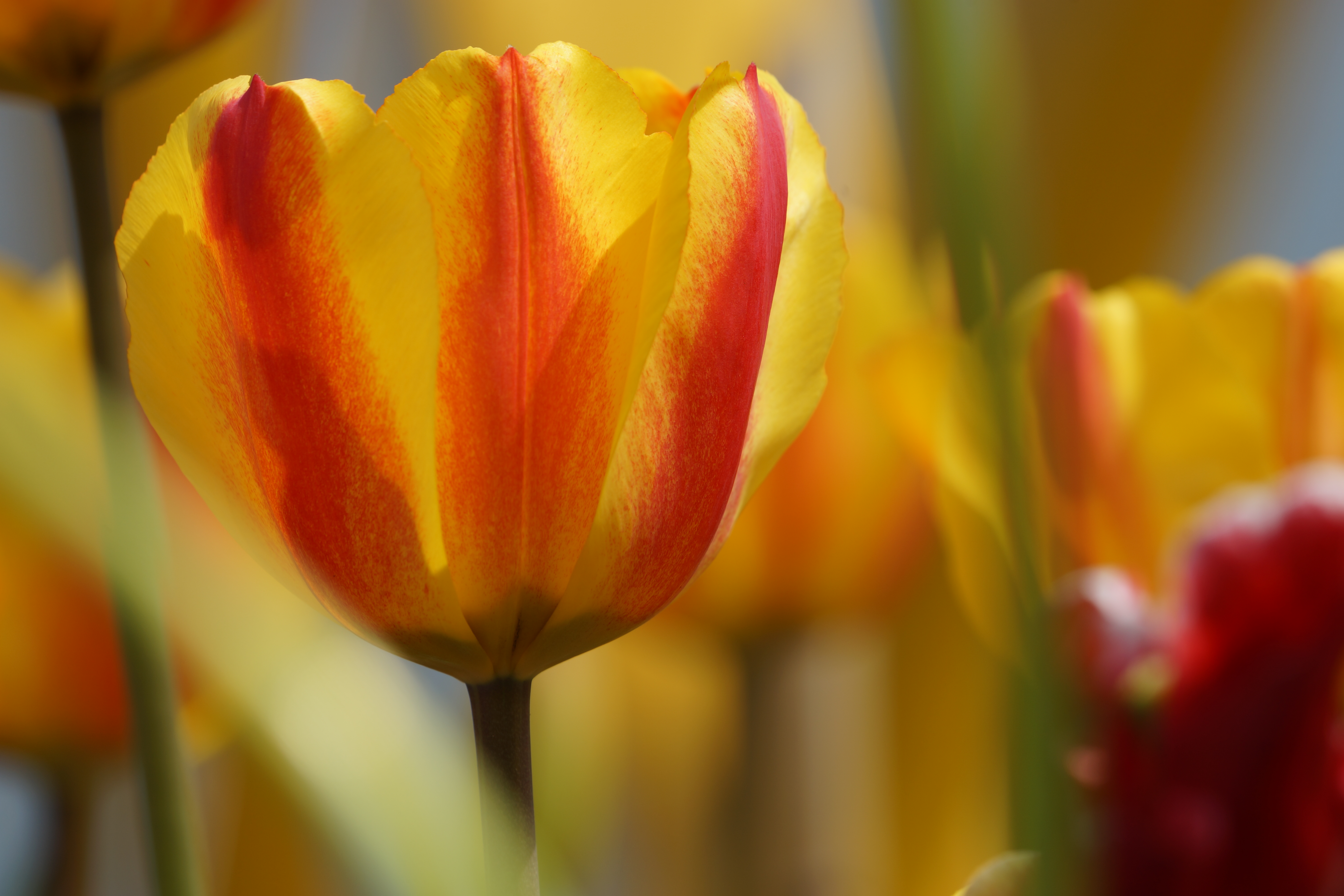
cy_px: 448
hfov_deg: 5.2
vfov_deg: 3.4
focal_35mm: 400
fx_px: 14932
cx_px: 672
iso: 100
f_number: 10
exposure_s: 1/200
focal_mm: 400
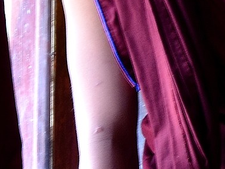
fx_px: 6220
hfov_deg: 2.1
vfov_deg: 1.6
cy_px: -65
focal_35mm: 956
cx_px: 240
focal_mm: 105
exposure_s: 1/60
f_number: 5.6
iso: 400
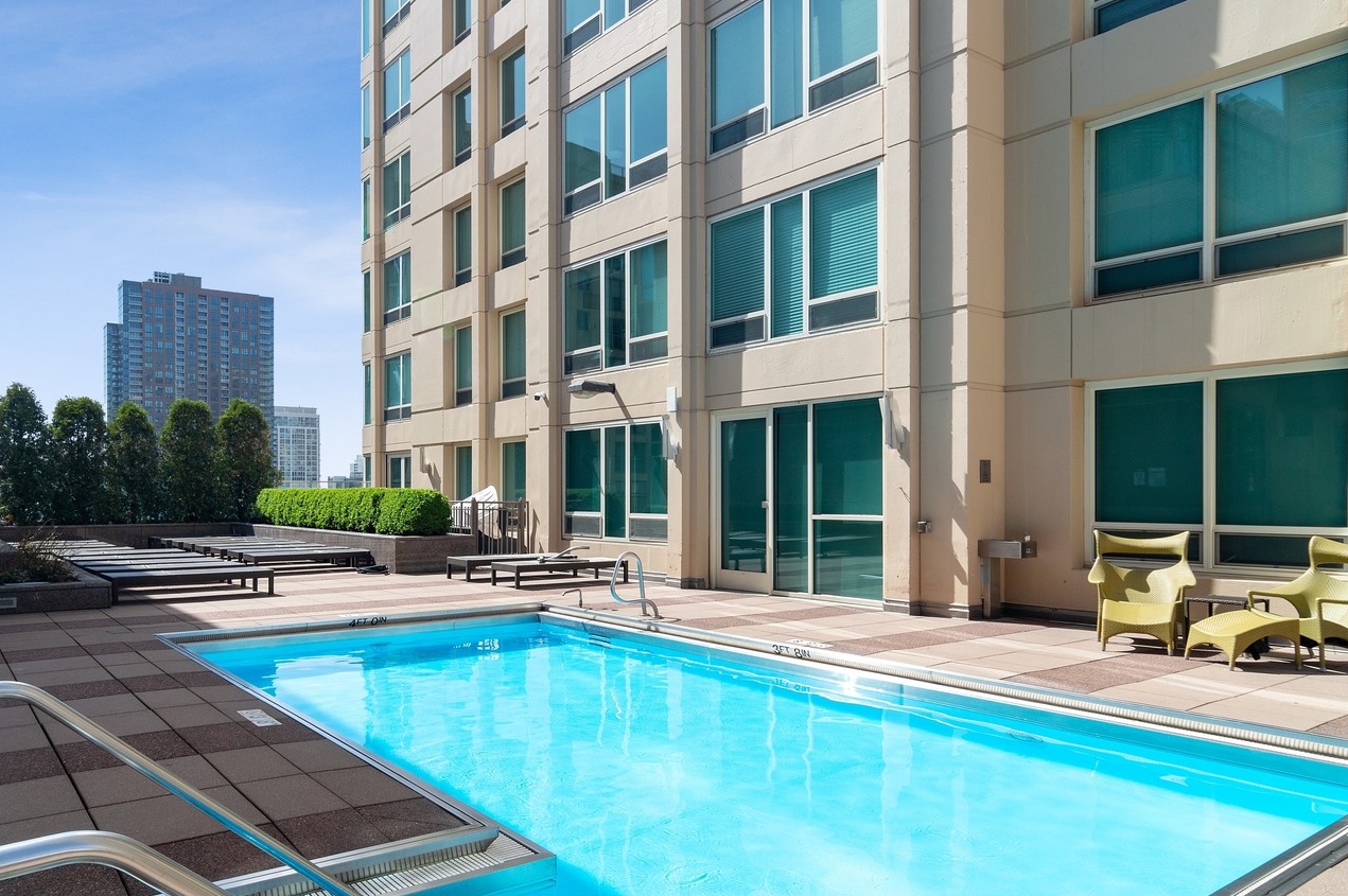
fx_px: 860
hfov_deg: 75.6
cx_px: 563
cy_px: 503
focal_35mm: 23
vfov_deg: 54.9
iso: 200
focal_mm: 12
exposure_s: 1/250
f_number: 8
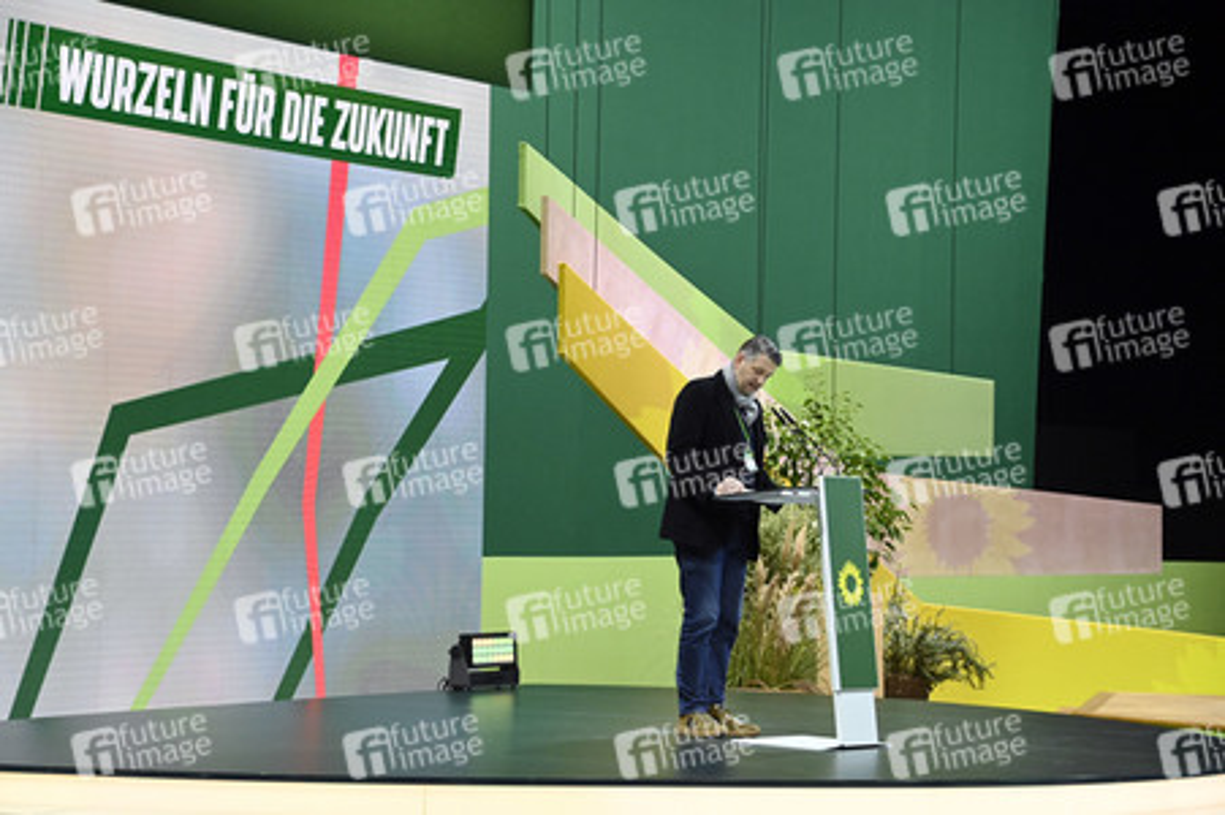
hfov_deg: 22.6
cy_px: 408
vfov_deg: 15.2
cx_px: 612
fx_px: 3060
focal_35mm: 90
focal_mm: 90
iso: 8000
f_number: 5.6
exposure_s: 1/320
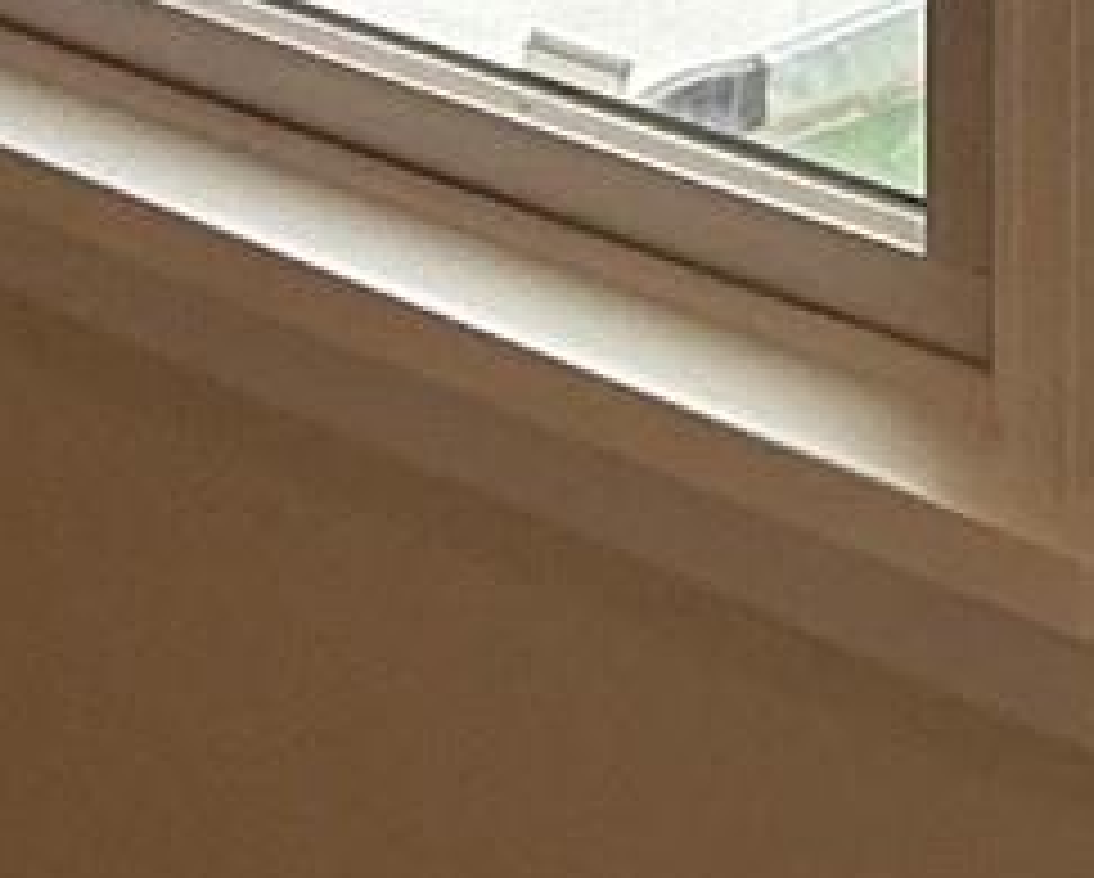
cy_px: -1396
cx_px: 1864
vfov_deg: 10.9
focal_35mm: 115
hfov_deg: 14.9
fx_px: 3728
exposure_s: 1/142
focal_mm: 2.22
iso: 64
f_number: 2.2
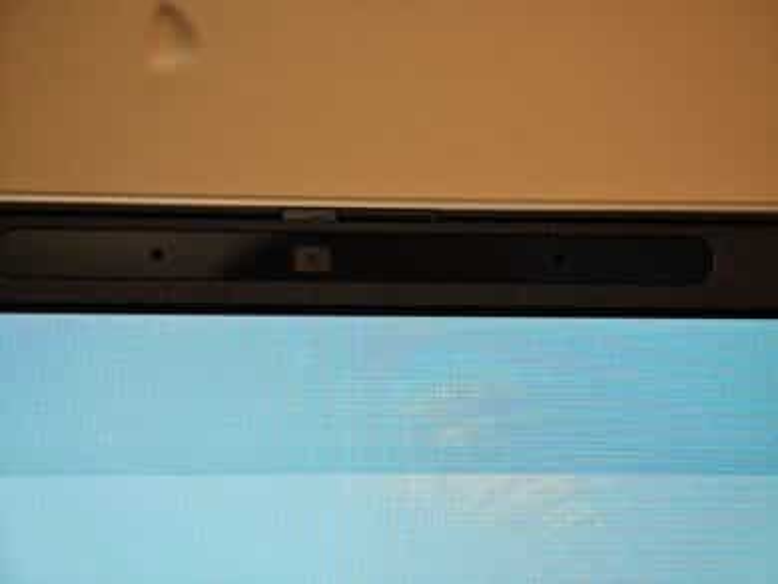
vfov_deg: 19.7
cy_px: 292
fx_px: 1687
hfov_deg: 26.0
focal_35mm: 75
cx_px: 389
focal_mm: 12.28
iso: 80
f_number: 1.8
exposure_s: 1/100
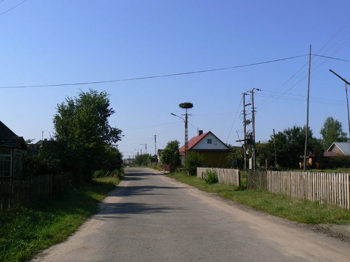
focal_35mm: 36
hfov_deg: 51.4
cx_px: 175
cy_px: 131
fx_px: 364
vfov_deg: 39.7
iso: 80
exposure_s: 1/500
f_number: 8
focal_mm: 6
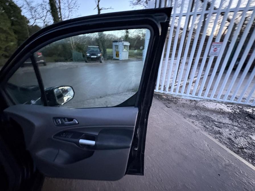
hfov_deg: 102.1
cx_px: 128
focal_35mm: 14
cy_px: 96
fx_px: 103
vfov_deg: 85.7
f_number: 2.2
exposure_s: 1/34
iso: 1000
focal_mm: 2.22
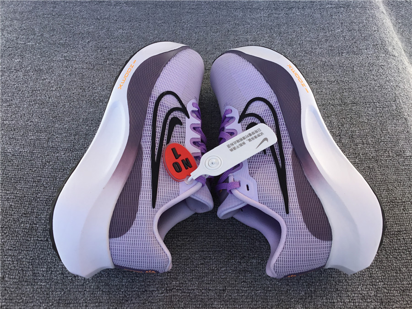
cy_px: 154
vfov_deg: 45.4
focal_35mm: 31
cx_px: 206
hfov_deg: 58.4
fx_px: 369
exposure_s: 1/369
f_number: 2.4
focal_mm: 3.3
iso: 25
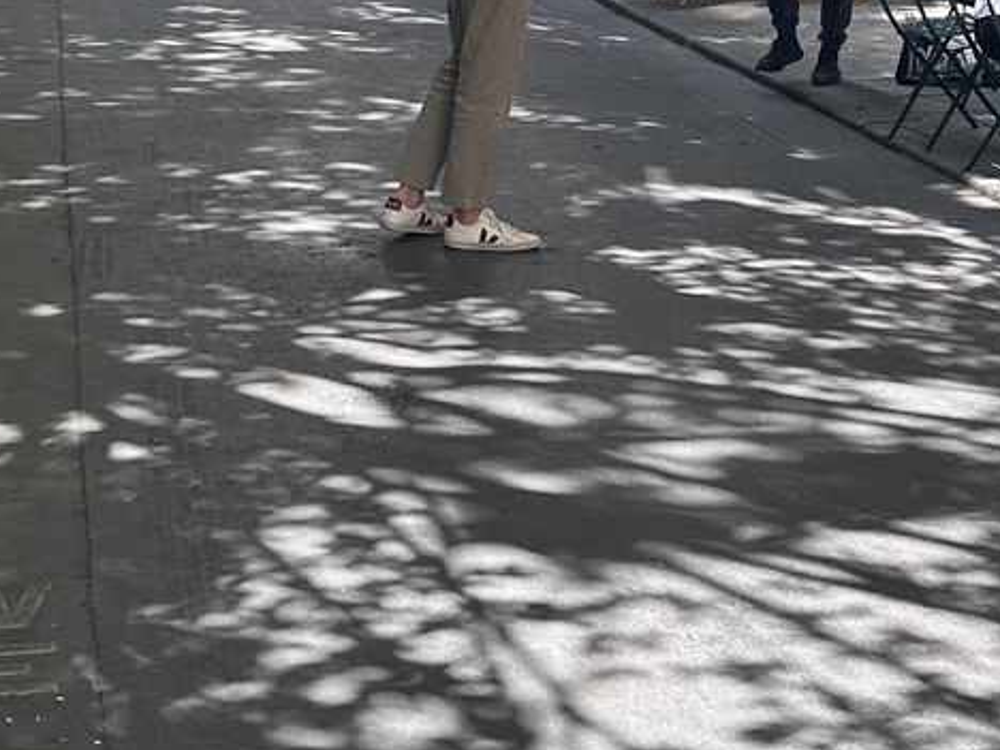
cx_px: 615
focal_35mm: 82
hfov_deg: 23.8
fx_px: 2369
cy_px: -265
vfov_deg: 16.8
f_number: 1.78
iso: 80
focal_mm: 6.86
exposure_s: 1/594
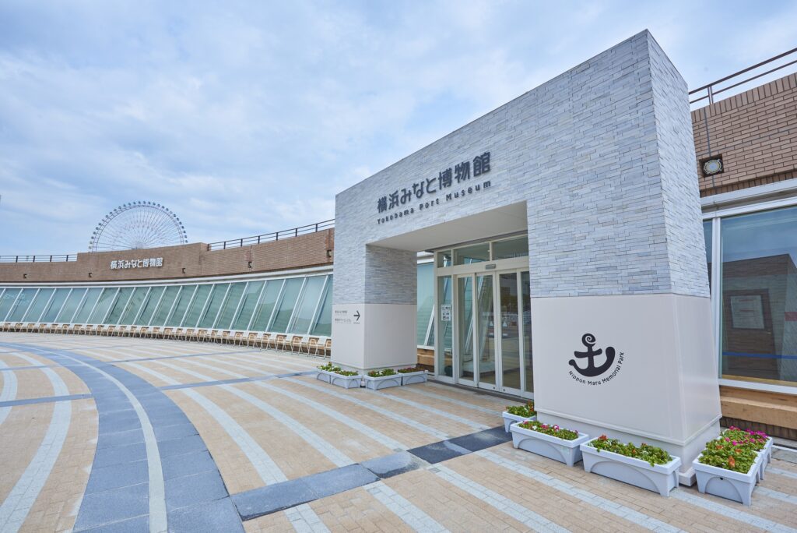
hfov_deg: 96.7
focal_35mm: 16
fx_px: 354
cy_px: 266
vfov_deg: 73.8
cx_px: 398
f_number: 11
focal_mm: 16
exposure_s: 1/160
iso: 100
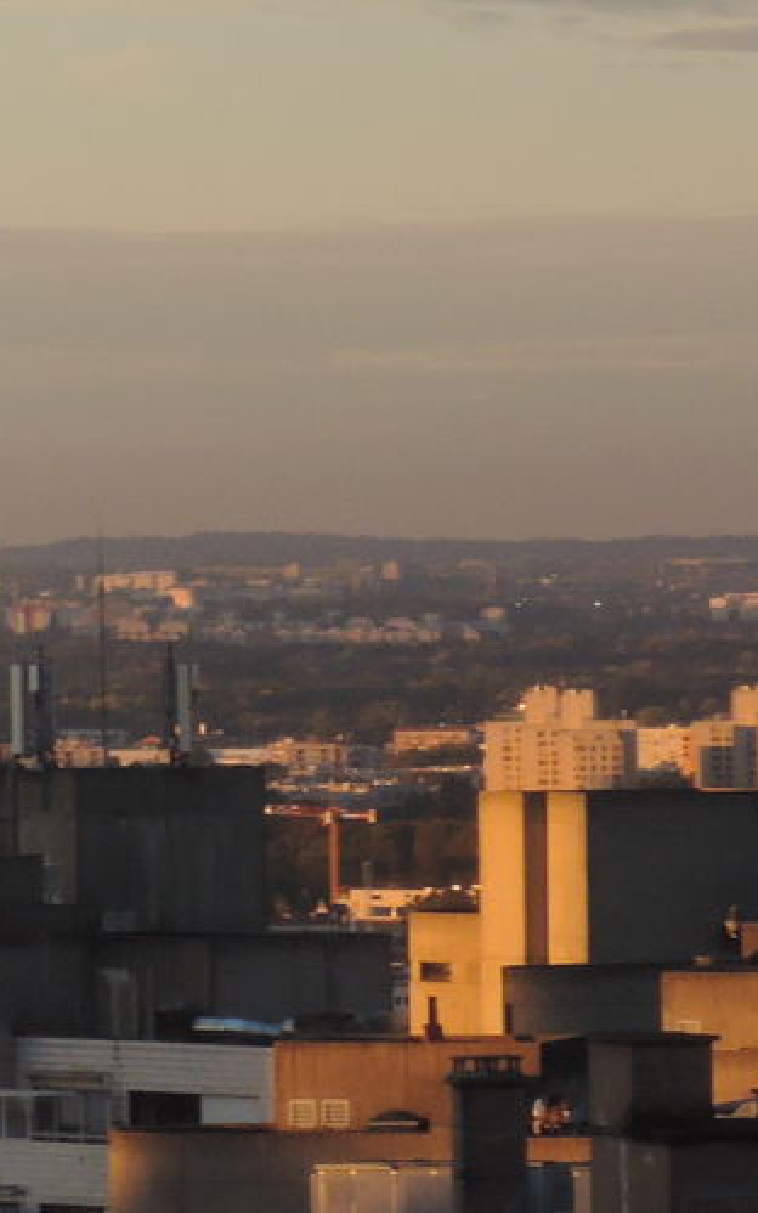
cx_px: -884
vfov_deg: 5.1
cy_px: 165
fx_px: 13482
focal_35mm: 408
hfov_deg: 3.2
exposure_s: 1/200
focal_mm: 25.5
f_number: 5.6
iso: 400
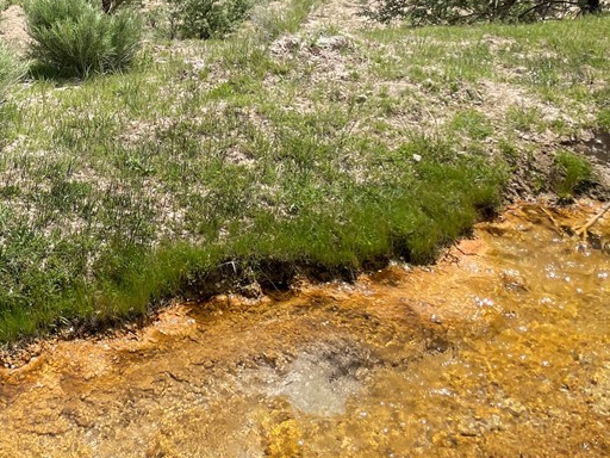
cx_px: 123
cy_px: 25
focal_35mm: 52
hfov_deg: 35.6
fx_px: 916
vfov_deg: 26.8
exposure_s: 1/3731
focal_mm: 4.2
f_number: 1.6
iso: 32
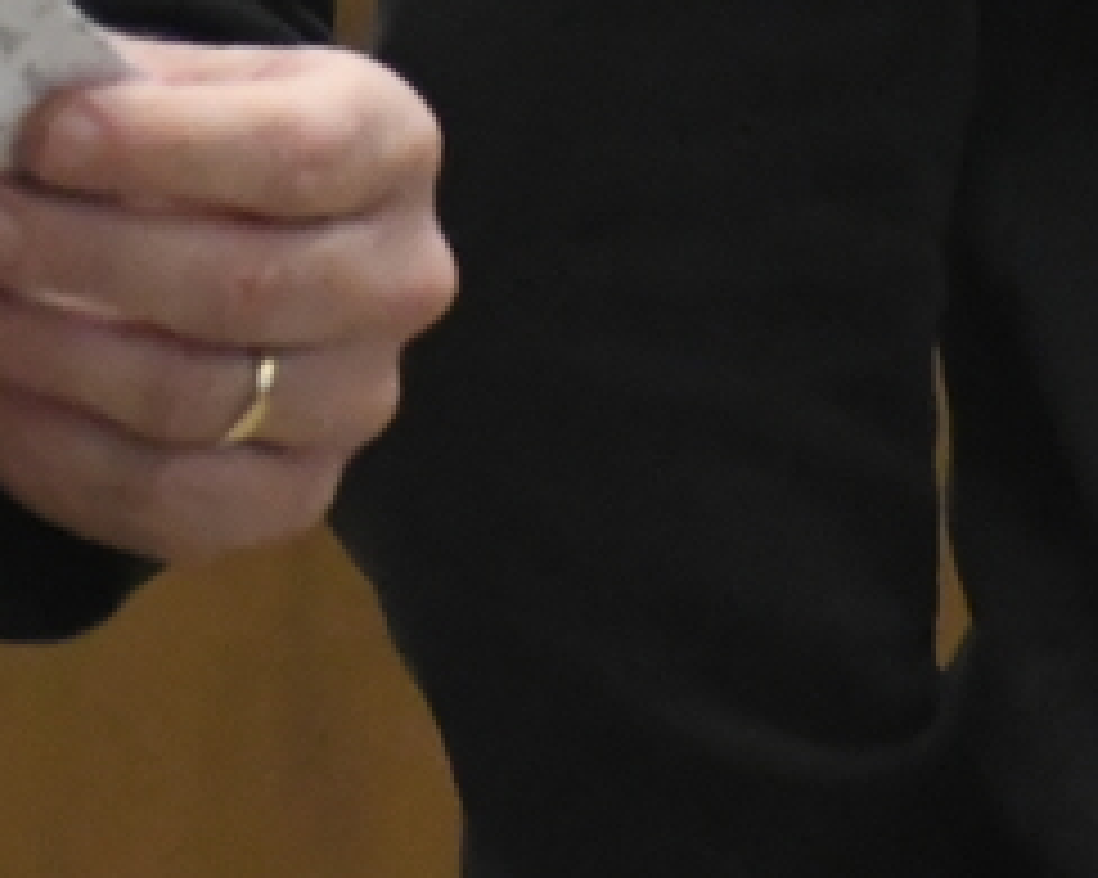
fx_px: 30957
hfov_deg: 2.0
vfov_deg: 1.6
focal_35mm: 953
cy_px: -1198
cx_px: 945
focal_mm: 110
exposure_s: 1/500
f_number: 4.8
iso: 8000
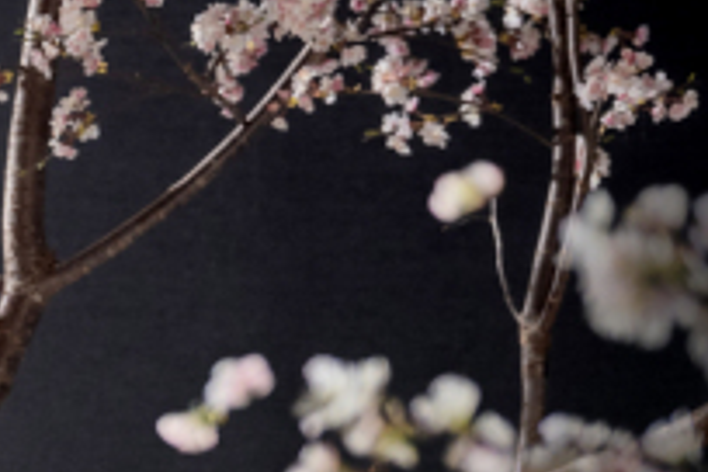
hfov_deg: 10.2
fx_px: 3697
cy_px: 266
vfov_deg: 7.3
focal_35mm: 188
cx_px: -642
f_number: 4
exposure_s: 1/125
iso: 800
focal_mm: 48
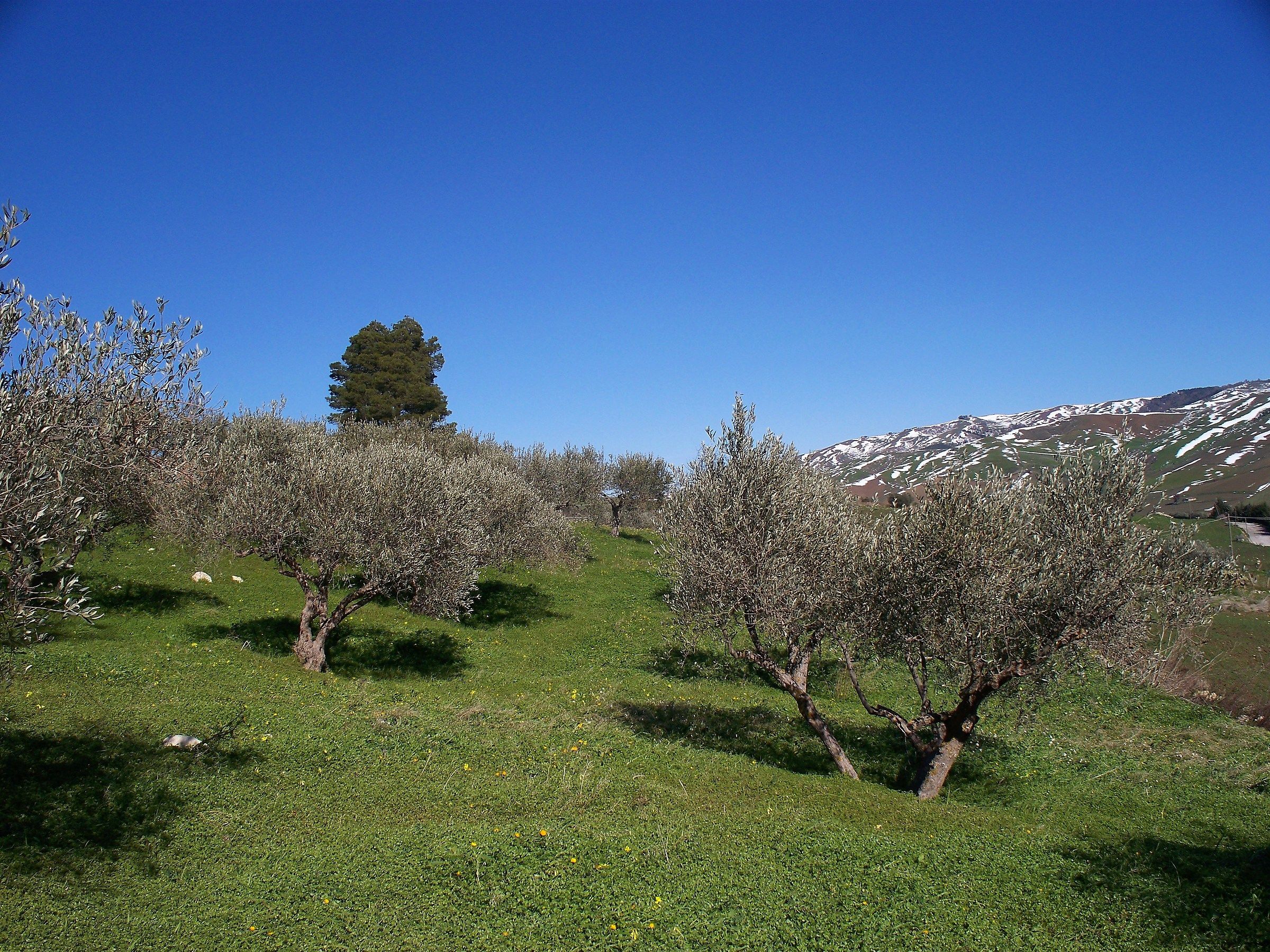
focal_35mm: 36
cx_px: 635
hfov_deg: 51.4
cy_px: 476
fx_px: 1321
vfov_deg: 39.7
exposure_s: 1/800
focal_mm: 7.54
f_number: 5
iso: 64
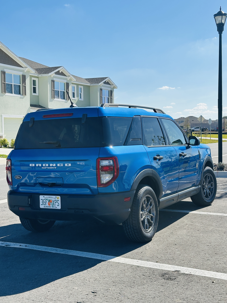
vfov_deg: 39.7
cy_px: 152
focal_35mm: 48
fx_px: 420
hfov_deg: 30.3
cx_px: 114
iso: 64
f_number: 1.78
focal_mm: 6.86
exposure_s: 1/5263
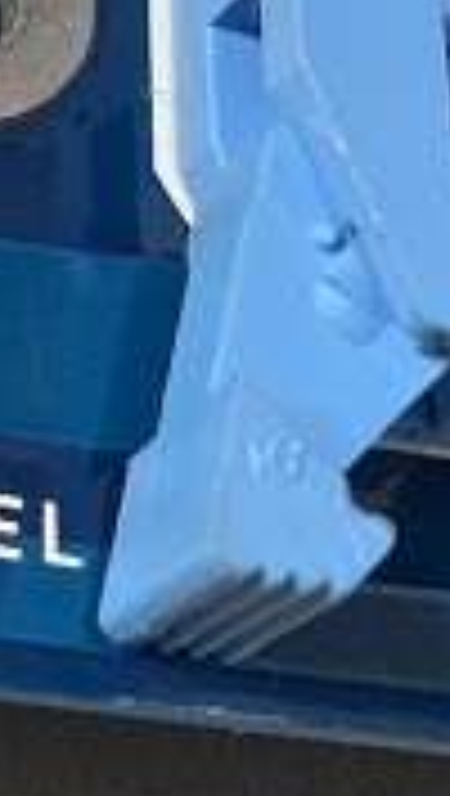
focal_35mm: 129
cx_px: -700
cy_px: -142
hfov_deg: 8.5
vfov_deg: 16.0
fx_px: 2727
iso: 640
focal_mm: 4.25
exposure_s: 1/30
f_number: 1.8
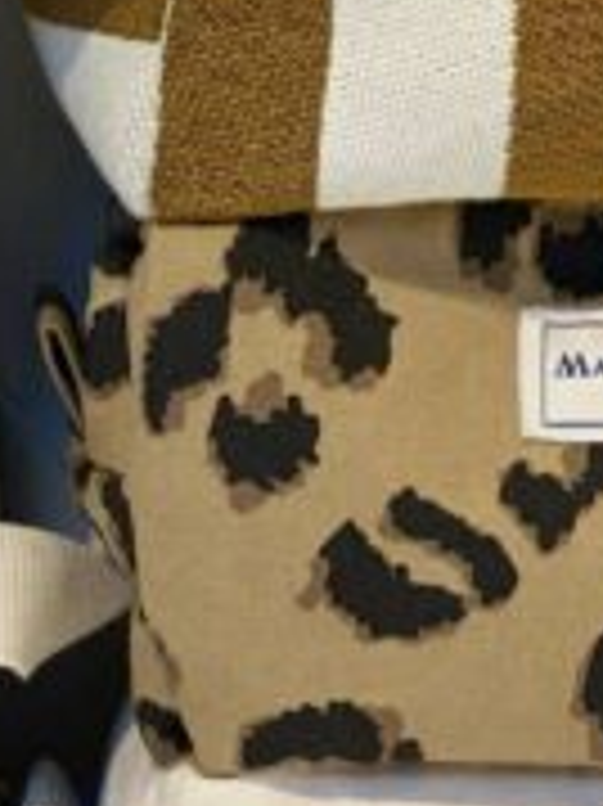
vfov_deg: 8.0
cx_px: 22
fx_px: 5767
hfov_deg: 6.0
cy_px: 124
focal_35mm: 248
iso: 125
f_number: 2
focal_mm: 6
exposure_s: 1/100
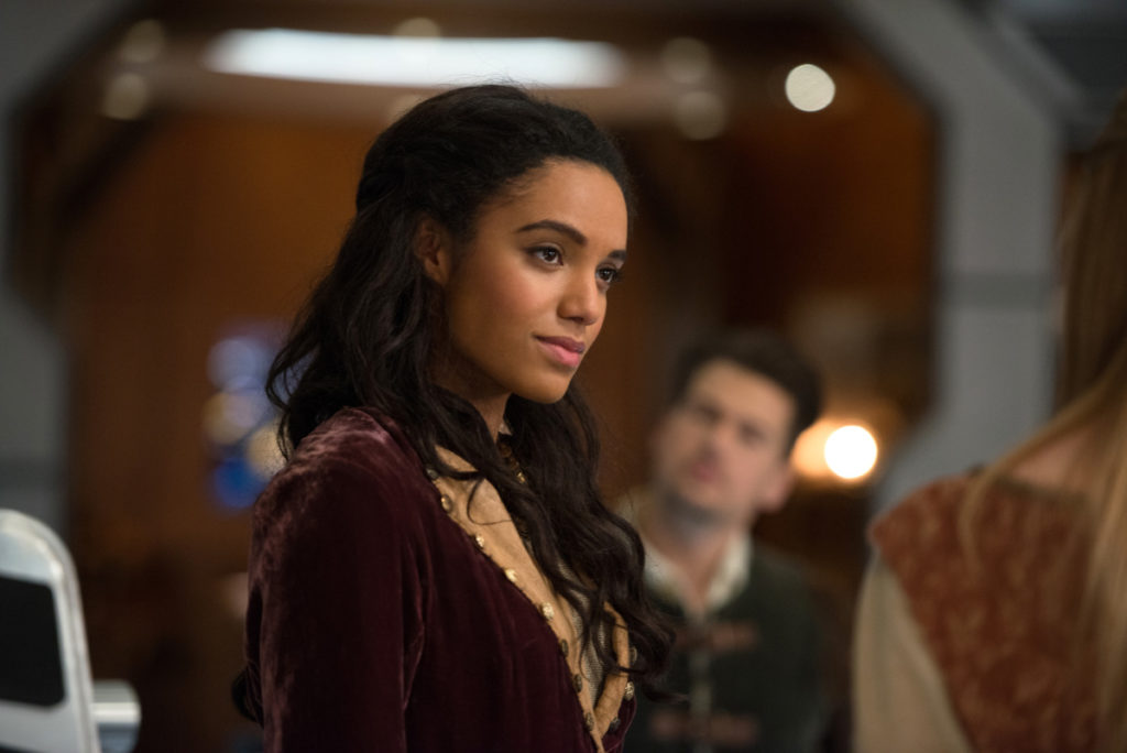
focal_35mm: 155
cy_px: 376
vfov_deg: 8.9
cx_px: 564
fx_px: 4855
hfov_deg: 13.2
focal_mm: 155
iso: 2500
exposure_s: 1/100
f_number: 2.8
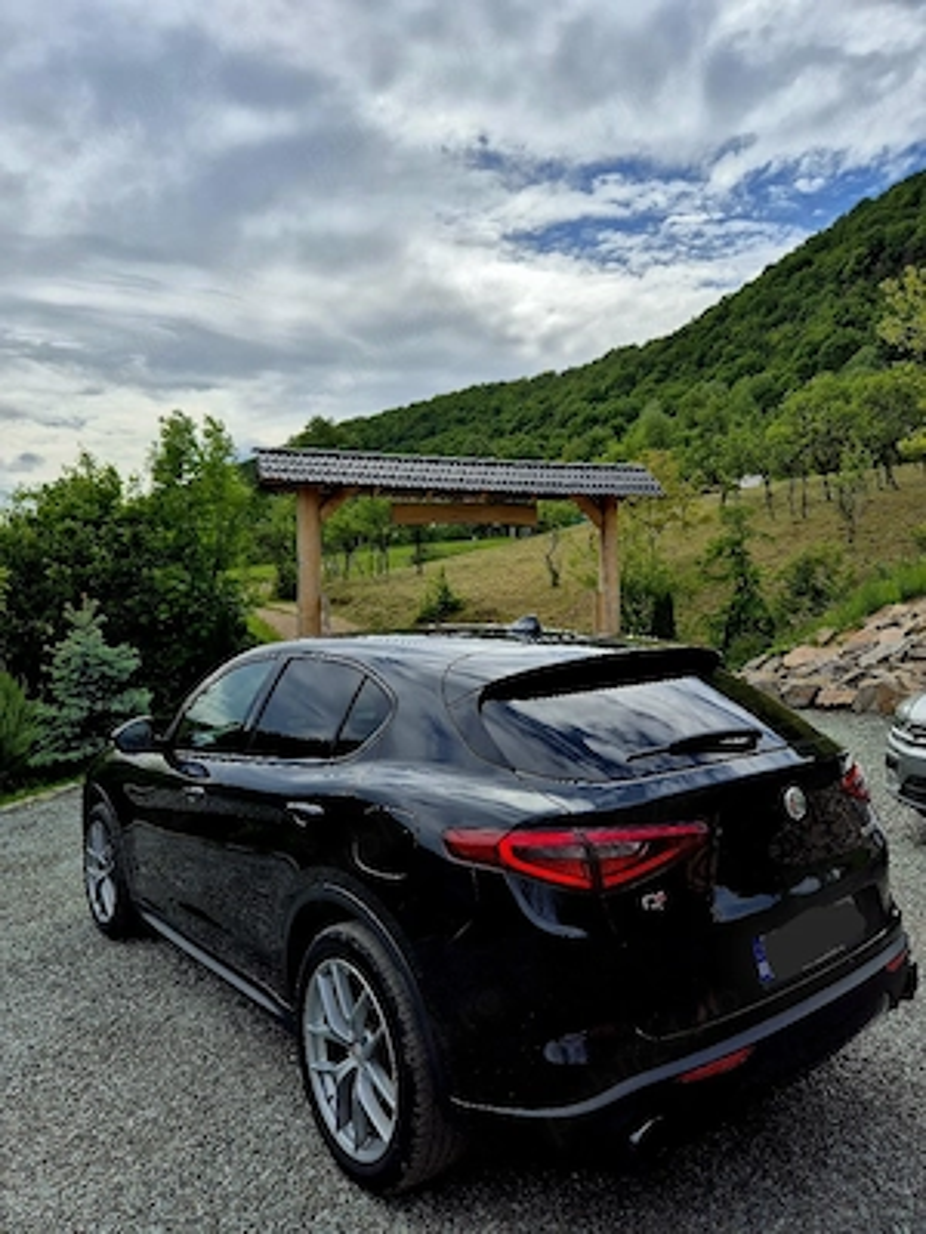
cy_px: 617
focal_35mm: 23
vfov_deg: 73.9
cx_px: 463
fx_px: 820
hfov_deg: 58.9
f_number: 1.8
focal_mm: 5.4
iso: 25
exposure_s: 1/5000
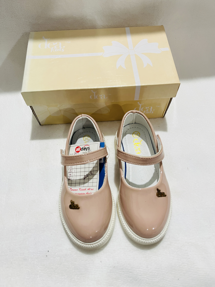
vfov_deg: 67.3
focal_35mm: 26
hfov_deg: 53.1
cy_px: 144
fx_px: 215
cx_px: 108
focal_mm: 5.1
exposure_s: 1/50
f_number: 1.6
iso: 125
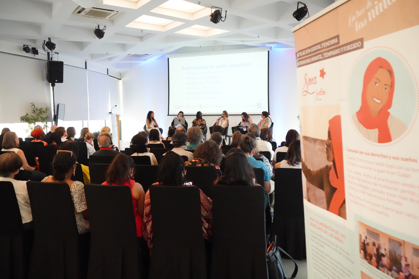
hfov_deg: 65.5
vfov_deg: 46.4
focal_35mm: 28
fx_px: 326
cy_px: 140
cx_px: 210
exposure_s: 1/1000
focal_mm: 28
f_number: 4.5
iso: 25600
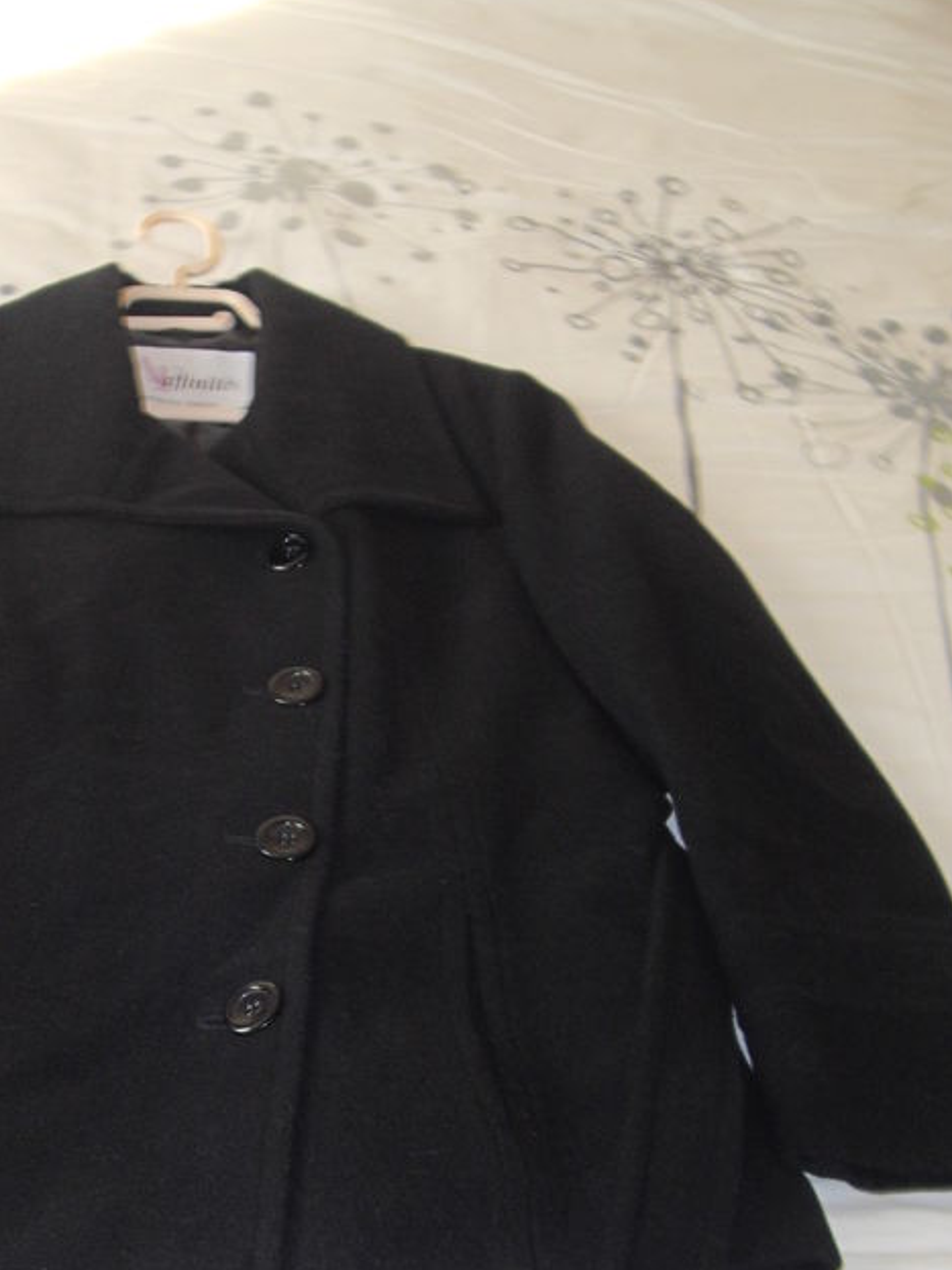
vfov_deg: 31.6
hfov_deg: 23.7
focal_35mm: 61
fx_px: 2238
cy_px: 762
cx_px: 192
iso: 100
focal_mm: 7.9
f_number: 2.8
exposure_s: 1/60
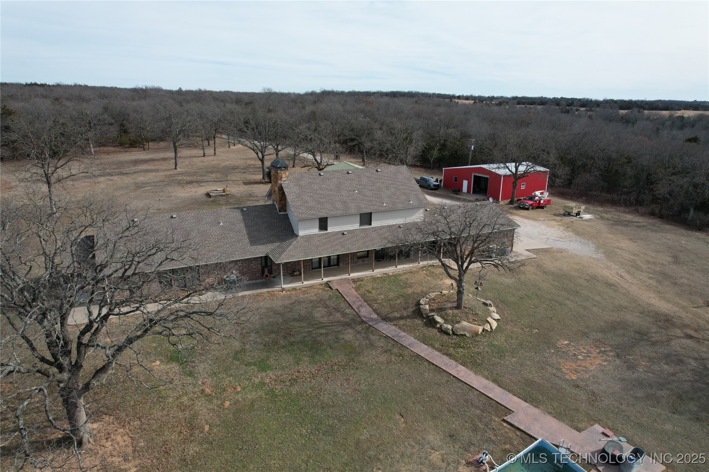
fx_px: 433
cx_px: 354
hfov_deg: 78.6
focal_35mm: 22
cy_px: 236
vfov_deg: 57.2
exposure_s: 1/2000
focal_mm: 8.38
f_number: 2.8
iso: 200
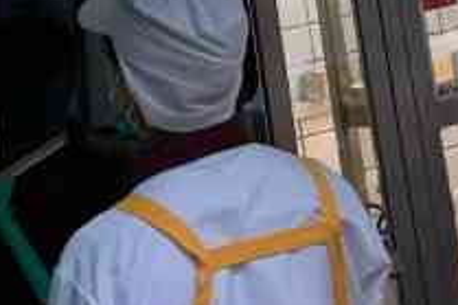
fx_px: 1538
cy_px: -468
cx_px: 497
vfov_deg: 9.7
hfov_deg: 16.5
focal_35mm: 121
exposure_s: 1/100
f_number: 1.8
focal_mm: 4.25
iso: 50
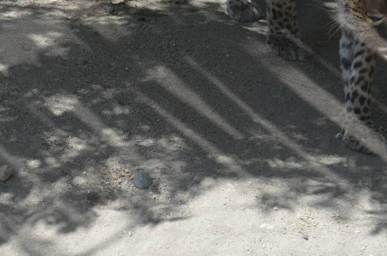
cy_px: 30
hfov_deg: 15.9
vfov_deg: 10.6
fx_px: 1376
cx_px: 311
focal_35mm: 128
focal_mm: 35
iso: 200
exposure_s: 1/200
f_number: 7.1
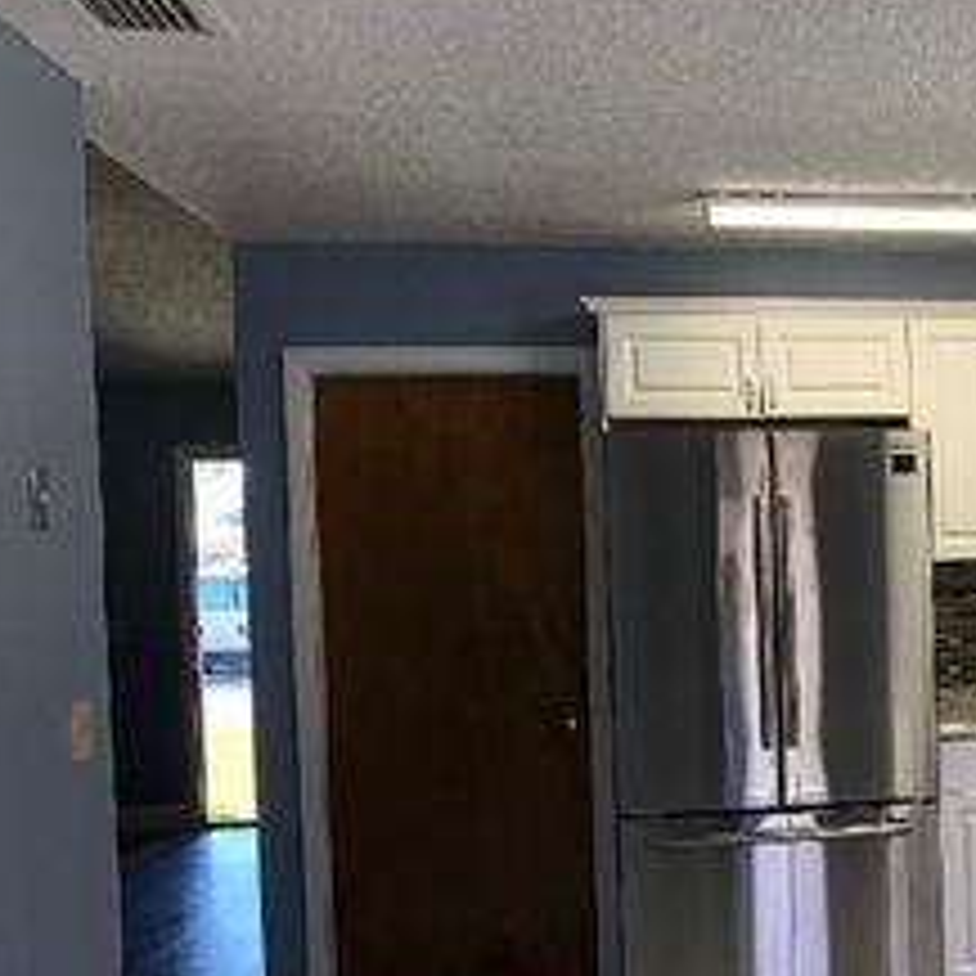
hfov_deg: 27.7
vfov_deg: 29.9
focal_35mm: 57
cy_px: 639
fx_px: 1818
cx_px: 1052
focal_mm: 3.99
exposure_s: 1/120
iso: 50
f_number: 1.8
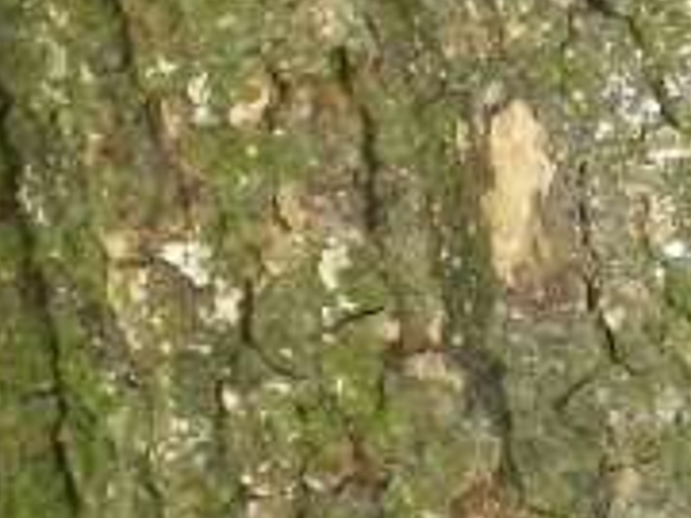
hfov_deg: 9.5
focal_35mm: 207
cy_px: 288
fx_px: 4132
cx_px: 712
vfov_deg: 7.2
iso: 400
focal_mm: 6.36
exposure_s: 1/50
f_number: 3.9
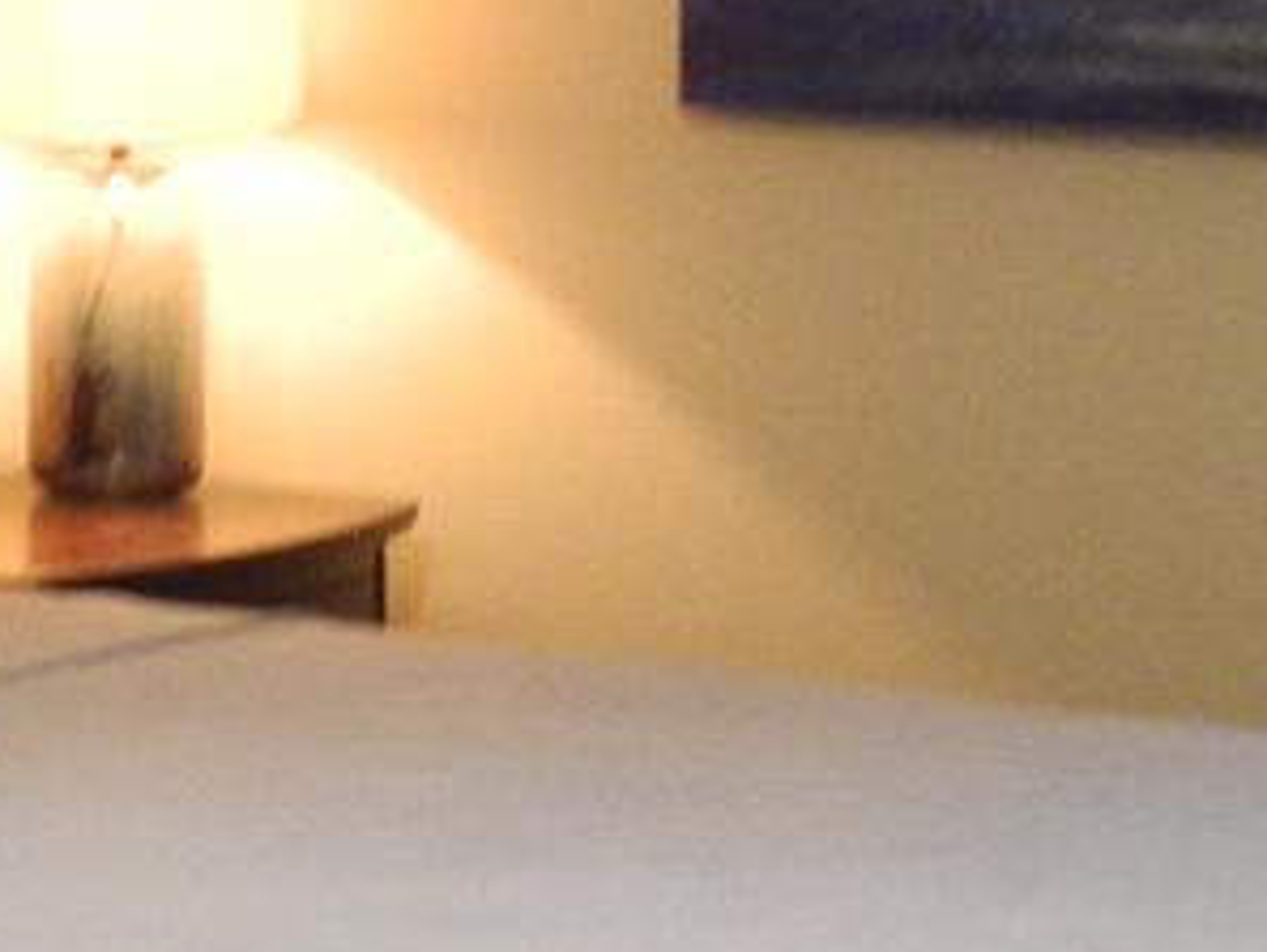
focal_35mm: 193
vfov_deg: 7.7
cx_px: -913
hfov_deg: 9.8
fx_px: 7067
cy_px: 461
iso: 400
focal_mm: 6
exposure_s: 1/15
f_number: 2.8
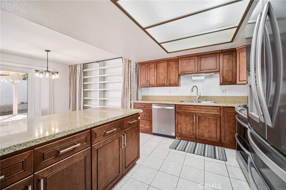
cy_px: 95
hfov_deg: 104.3
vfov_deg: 81.2
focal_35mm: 14
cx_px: 143
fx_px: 111
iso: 320
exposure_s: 1/7
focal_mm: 9
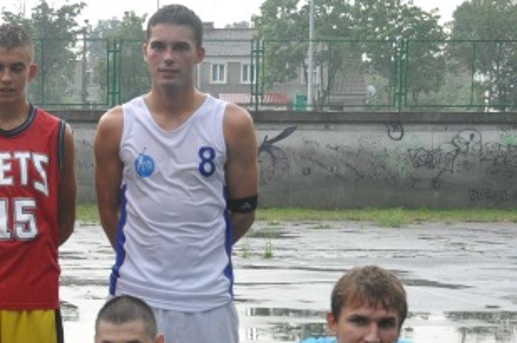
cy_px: 327
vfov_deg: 11.3
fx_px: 1725
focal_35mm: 120
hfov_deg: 16.4
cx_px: -77
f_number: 5.6
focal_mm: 31
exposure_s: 1/200
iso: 800
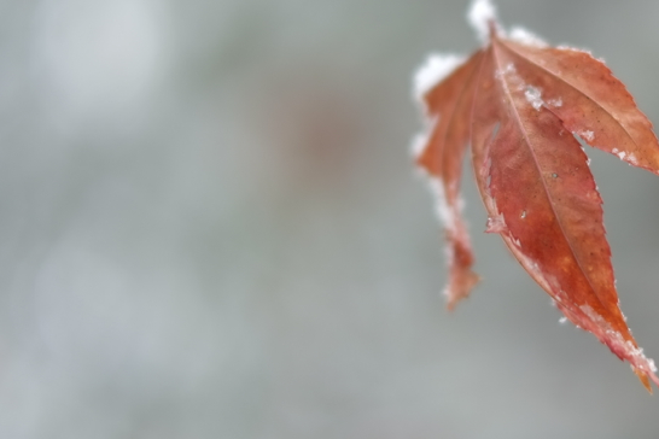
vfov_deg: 14.1
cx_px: 538
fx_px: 1775
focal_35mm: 97
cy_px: 128
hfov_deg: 20.8
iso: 100
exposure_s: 1/500
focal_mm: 35
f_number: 1.4
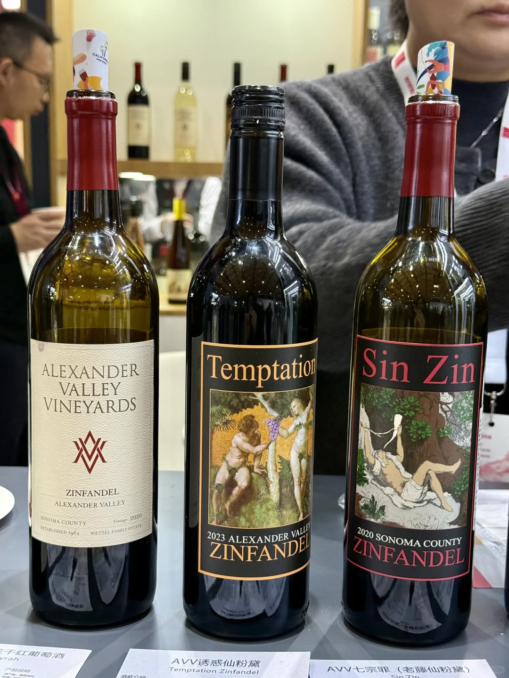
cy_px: 339
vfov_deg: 39.7
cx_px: 254
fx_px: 941
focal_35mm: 48
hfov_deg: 30.3
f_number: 1.78
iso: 250
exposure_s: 1/100
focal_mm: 6.76
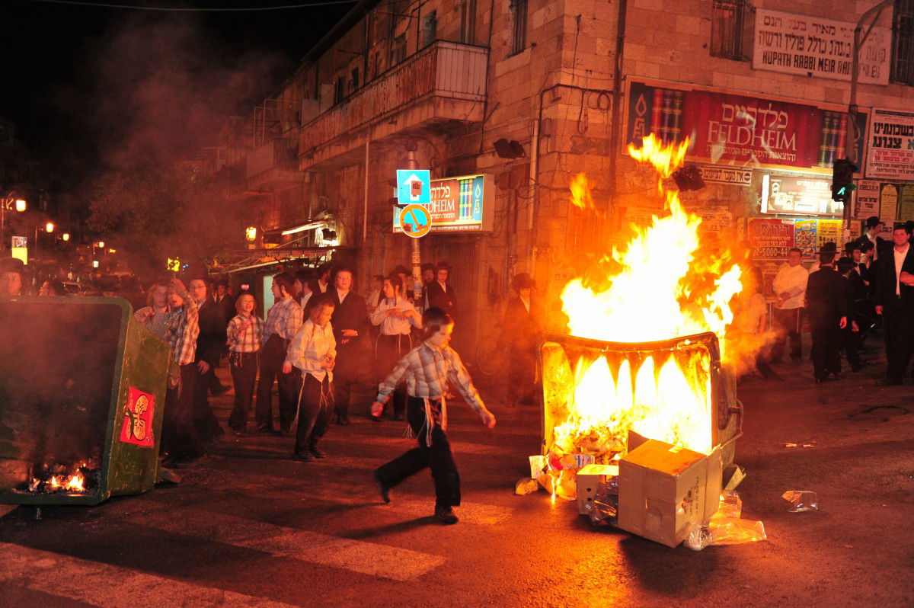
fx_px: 862
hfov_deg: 55.8
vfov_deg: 38.8
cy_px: 304
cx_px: 457
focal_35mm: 34
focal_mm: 34
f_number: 4
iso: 1600
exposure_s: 1/80
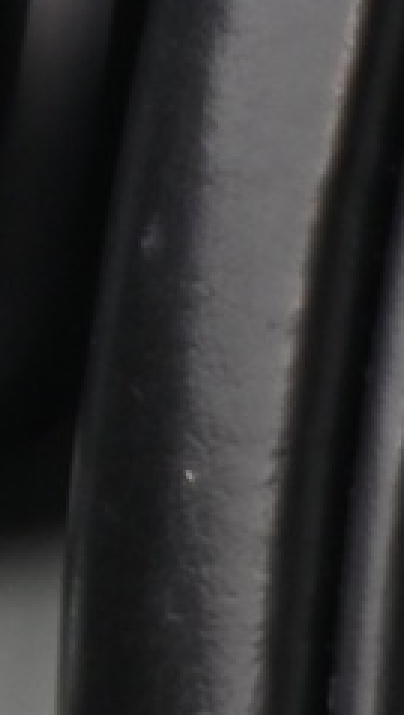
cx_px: 1769
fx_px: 16174
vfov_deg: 2.5
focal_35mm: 852
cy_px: 1194
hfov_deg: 1.4
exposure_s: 1/15
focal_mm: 120
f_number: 4
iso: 2000
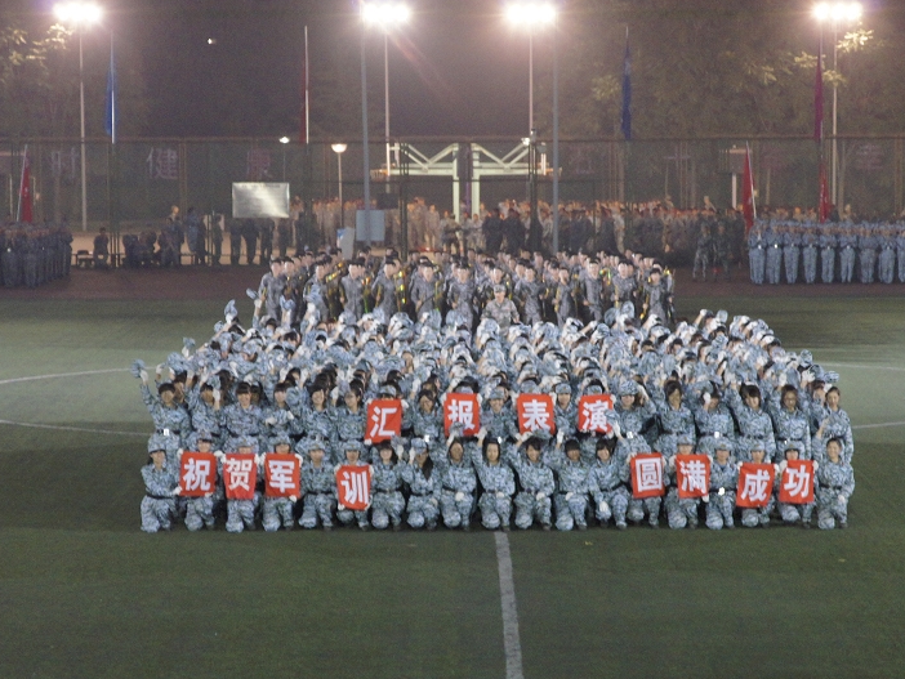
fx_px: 3008
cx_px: 499
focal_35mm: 115
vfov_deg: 12.9
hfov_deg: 17.1
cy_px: 342
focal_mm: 70
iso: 3200
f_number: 5.6
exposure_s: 1/60
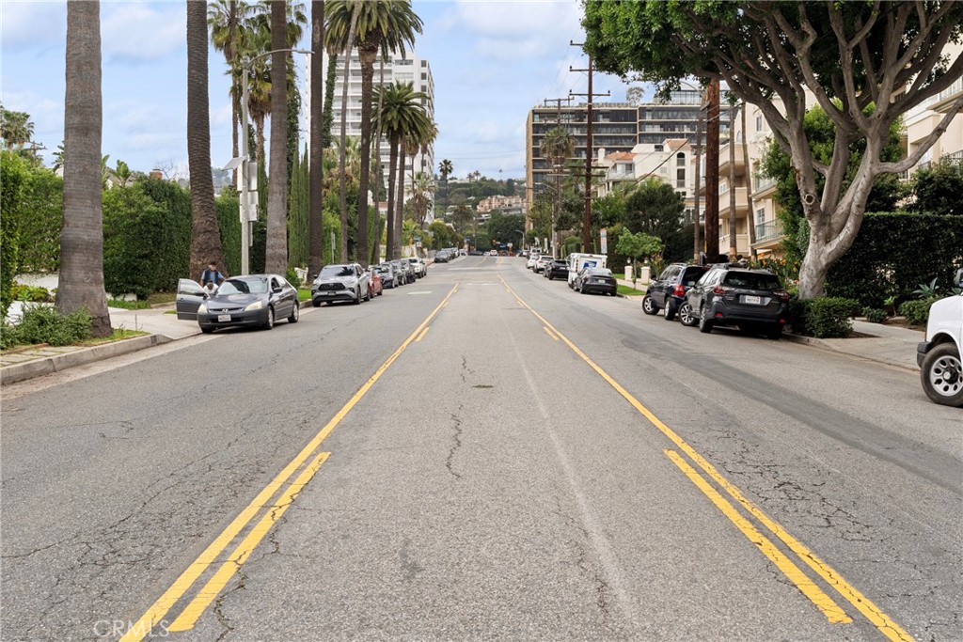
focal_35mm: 34
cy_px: 321
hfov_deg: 55.8
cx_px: 482
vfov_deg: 38.9
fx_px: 910
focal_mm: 34
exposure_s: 1/30
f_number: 9
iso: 160
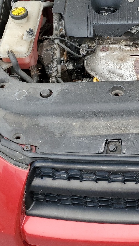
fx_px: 393
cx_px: 168
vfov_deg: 34.3
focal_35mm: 60
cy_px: 69
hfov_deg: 18.9
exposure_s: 1/667
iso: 50
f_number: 1.5
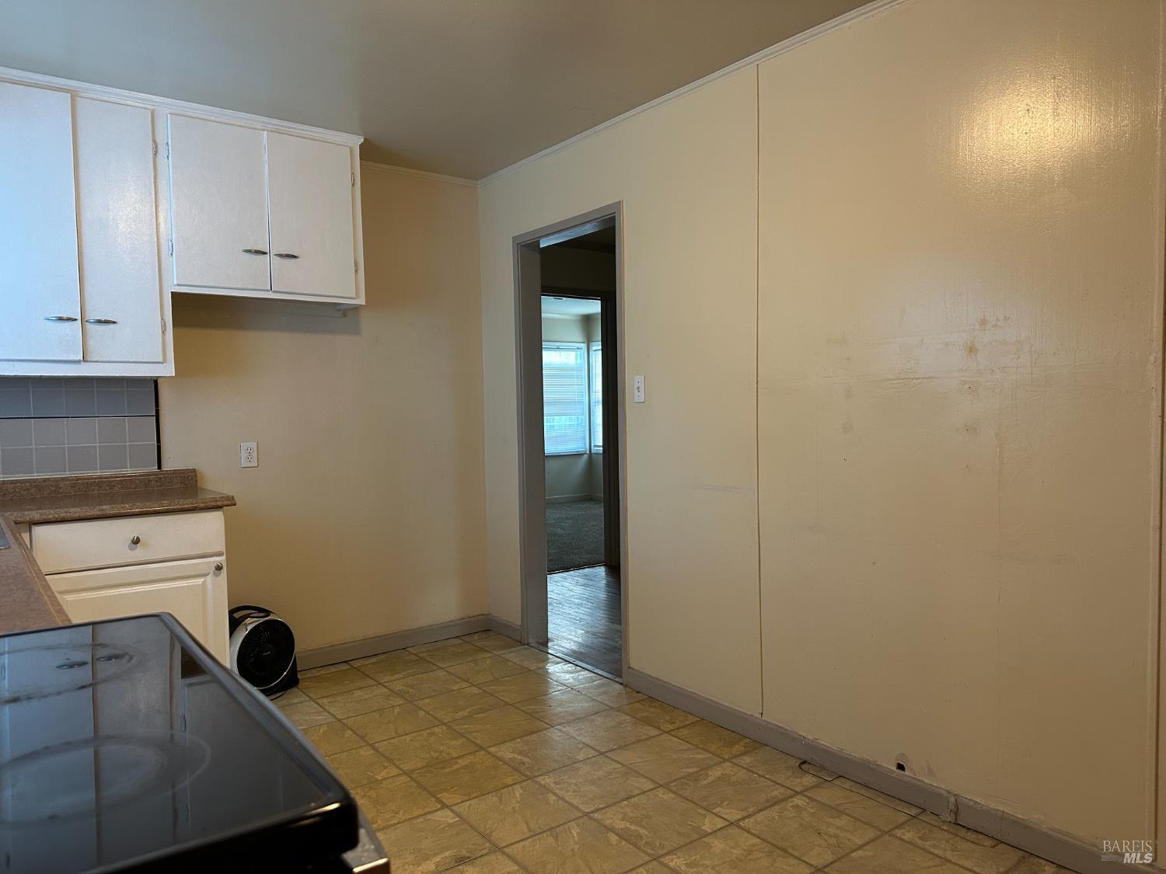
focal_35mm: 24
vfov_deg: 56.8
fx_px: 808
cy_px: 437
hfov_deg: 71.6
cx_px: 583
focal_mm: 6.86
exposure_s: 1/60
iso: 250
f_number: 1.78
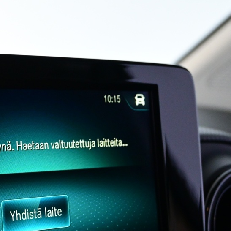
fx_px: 641
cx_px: 18
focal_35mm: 85
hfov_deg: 20.0
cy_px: 179
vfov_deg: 20.2
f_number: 4
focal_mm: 22.5
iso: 1400
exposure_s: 1/40
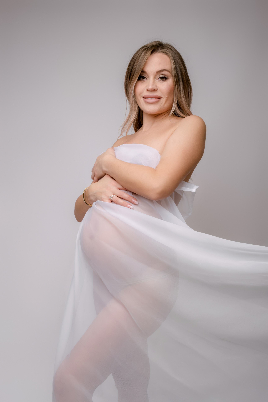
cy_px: 201
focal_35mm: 45
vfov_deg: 43.6
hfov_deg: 29.9
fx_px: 502
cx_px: 134
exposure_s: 1/200
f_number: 16
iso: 1250
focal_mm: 30
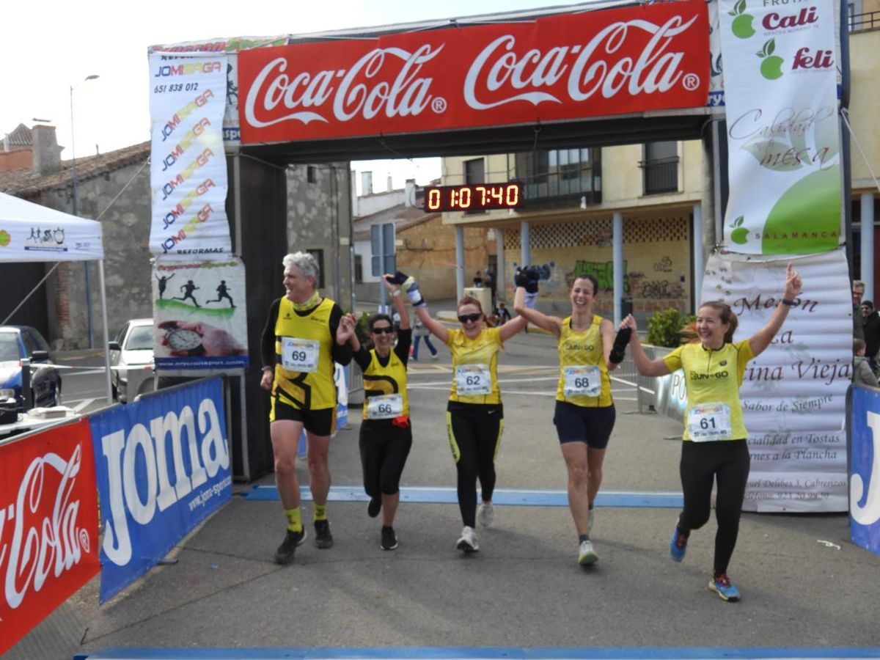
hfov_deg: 52.6
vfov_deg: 40.7
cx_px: 440
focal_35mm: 35
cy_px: 330
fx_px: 890
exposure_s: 1/320
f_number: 3.2
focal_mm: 6.2
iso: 100
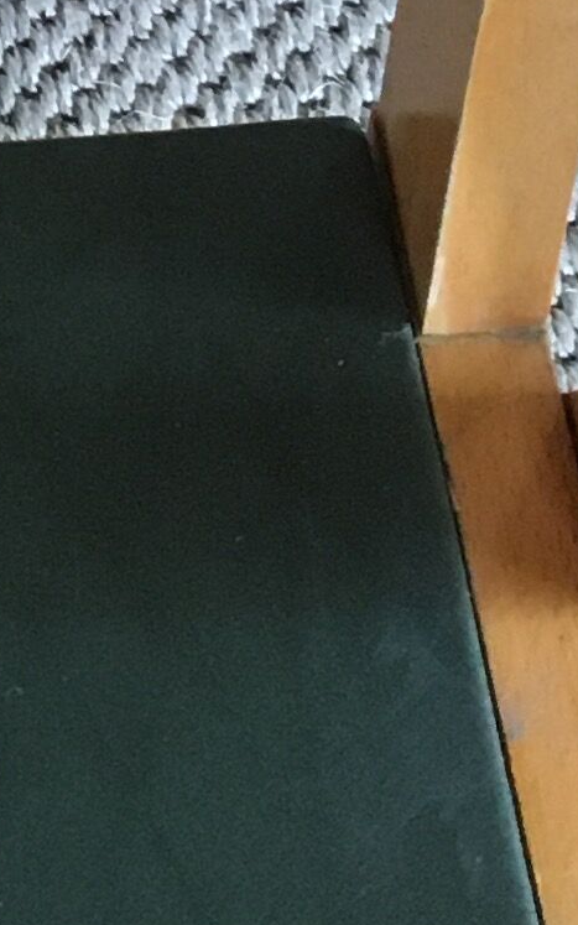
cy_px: -765
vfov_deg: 11.6
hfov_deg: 7.5
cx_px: -682
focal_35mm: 166
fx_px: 4183
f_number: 2.2
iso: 200
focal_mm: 4.15
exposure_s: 1/33
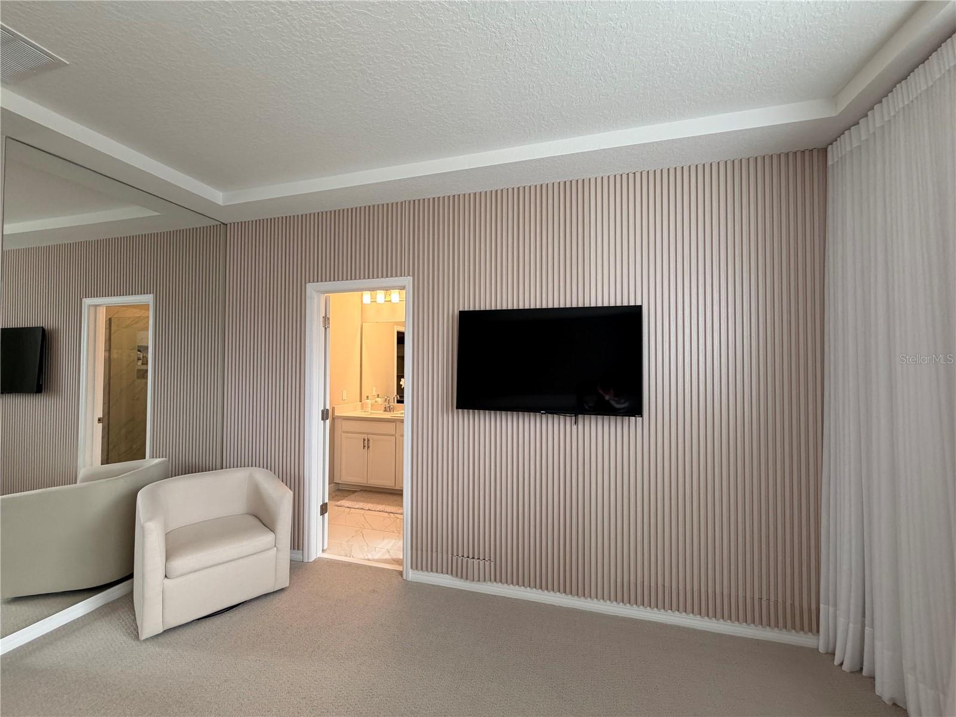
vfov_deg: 85.7
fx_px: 387
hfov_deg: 102.1
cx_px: 478
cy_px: 358
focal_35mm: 14
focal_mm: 2.22
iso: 125
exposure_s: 1/121
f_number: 2.2
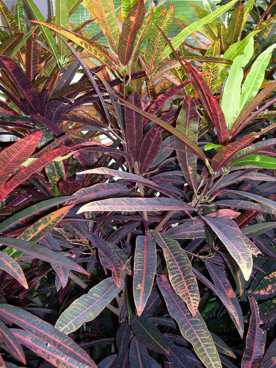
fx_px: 404
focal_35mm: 38
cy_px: 184
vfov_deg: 49.0
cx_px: 138
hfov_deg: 37.7
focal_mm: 8
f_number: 7.6
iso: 343
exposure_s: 1/30
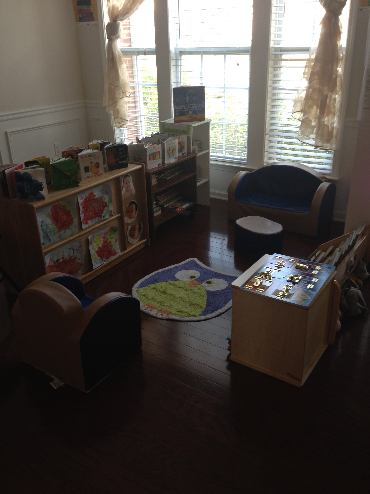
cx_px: 185
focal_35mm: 33
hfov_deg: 42.9
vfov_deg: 55.4
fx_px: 470
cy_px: 247
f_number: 2.4
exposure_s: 1/20
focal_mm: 4.12
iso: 50
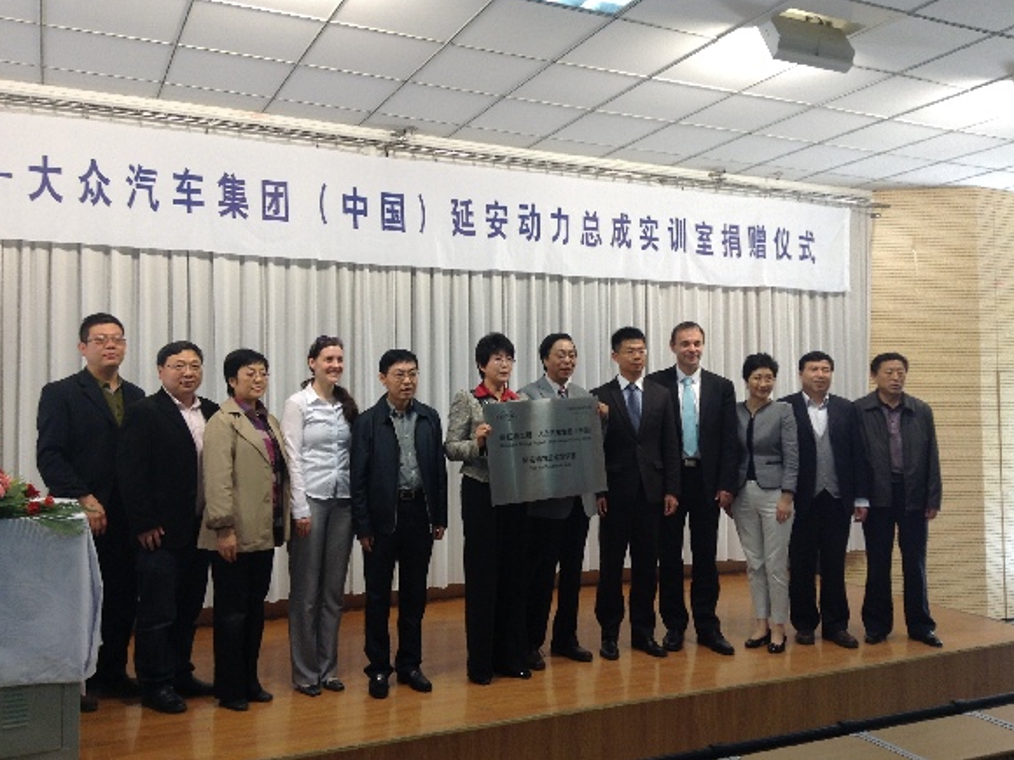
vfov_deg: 41.8
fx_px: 996
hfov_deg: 54.0
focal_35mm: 34
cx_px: 500
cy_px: 371
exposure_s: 1/24
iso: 32
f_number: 2.4
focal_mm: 3.3
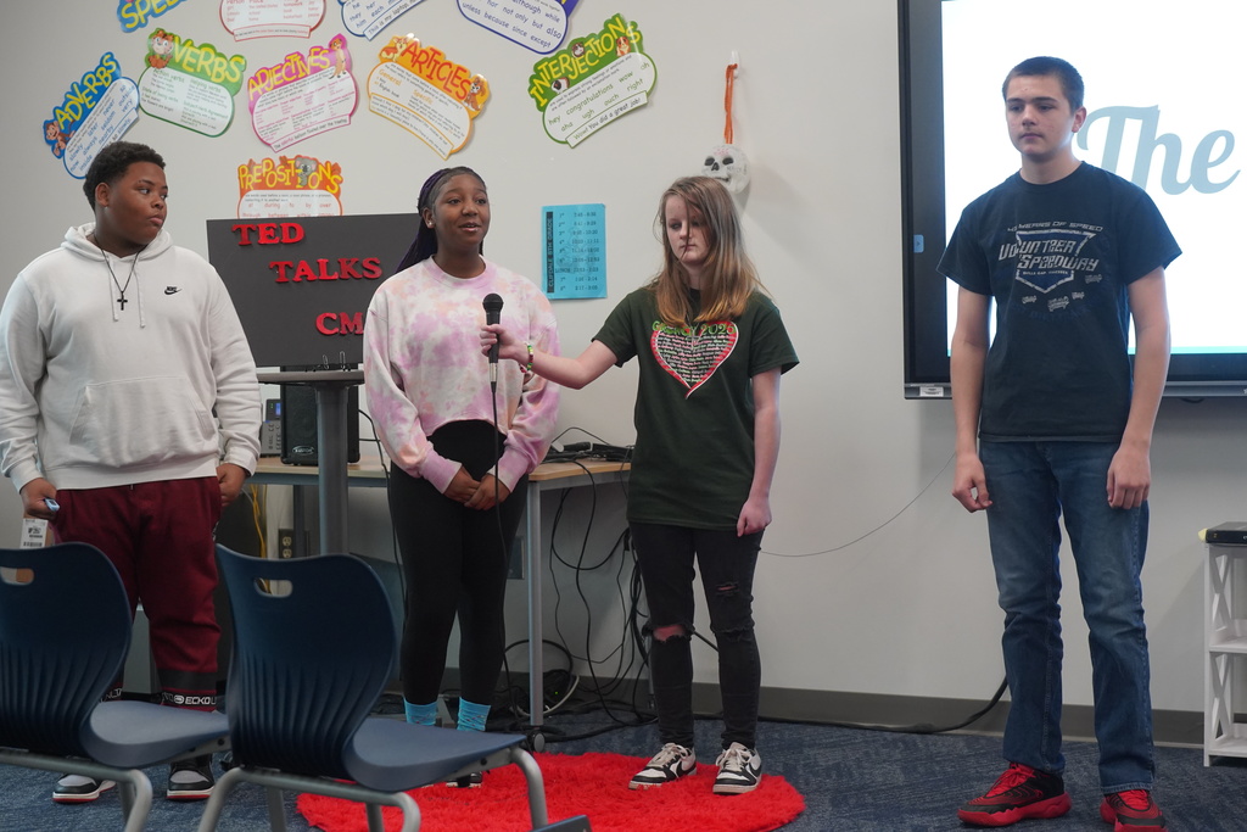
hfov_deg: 28.8
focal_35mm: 70
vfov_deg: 19.5
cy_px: 416
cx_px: 624
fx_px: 2425
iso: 4000
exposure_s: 1/160
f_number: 4
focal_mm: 70
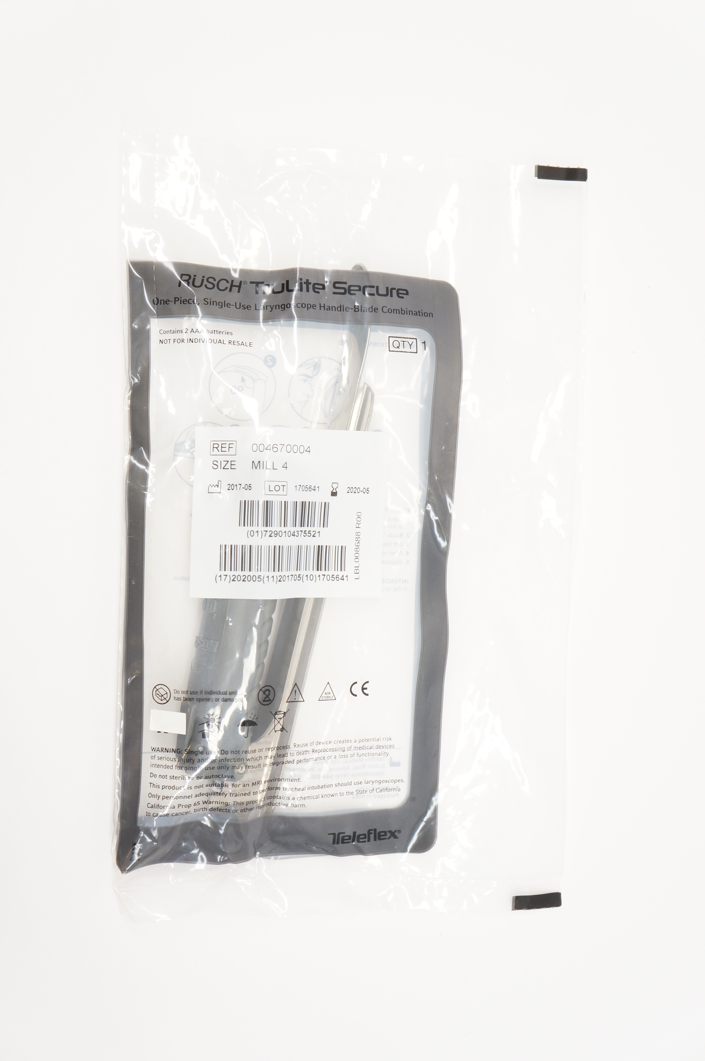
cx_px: 352
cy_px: 530
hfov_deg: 29.8
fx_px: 1325
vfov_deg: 43.6
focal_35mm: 45
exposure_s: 1/50
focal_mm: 30
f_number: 5.6
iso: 400
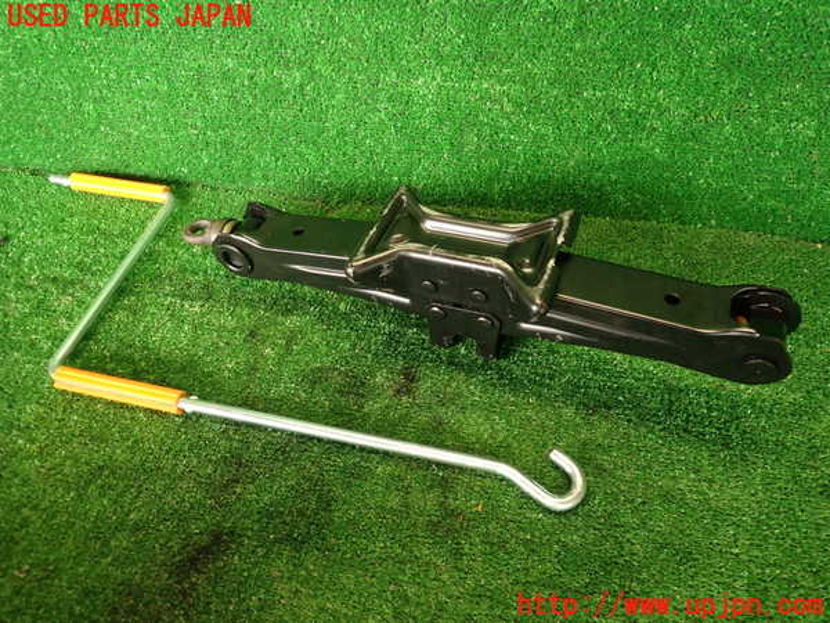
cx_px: 415
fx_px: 599
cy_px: 312
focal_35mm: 25
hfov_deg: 69.4
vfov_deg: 54.9
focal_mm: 4.5
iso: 200
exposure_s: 1/40
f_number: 2
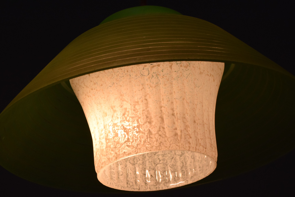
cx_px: 148
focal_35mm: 72
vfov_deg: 19.0
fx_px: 590
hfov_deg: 28.1
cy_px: 98
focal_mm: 48
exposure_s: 1/640
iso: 1600
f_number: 13
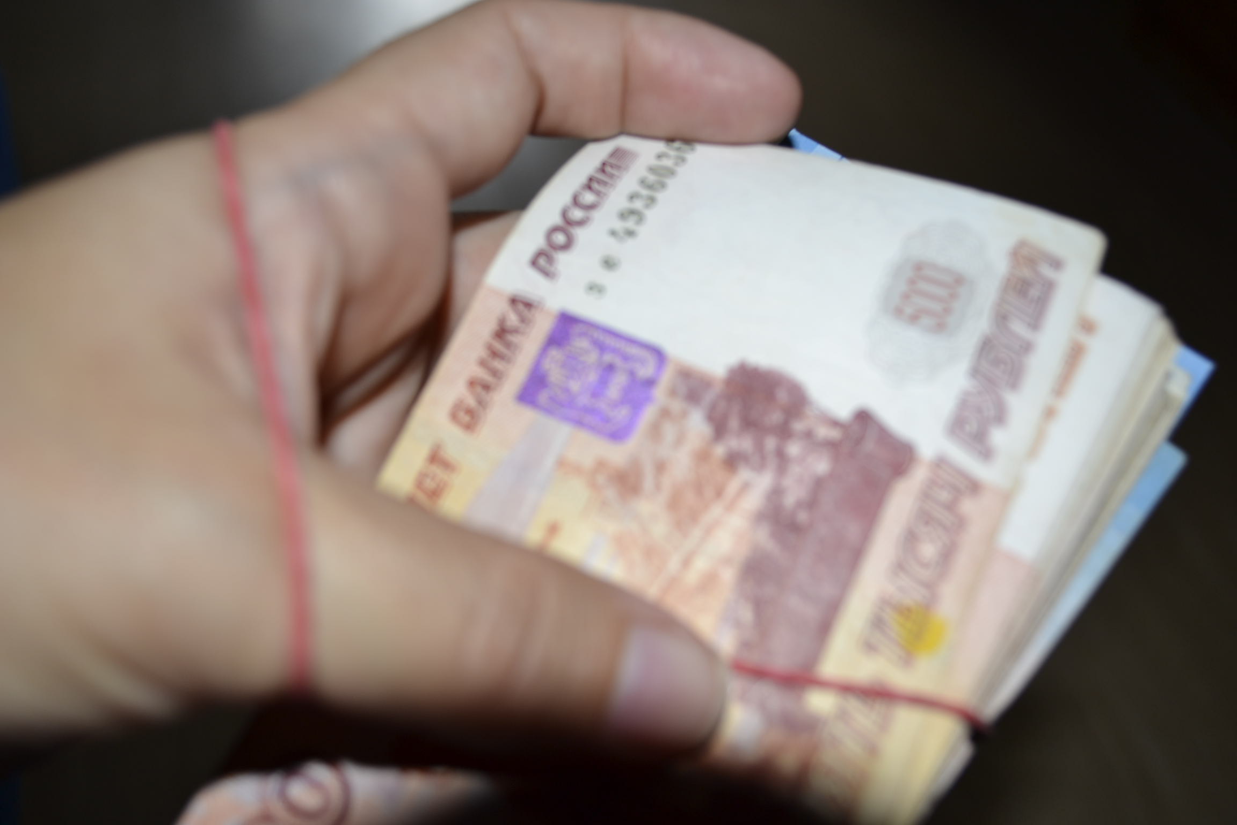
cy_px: 412
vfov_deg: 36.9
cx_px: 618
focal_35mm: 36
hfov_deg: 53.1
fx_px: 1237
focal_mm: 24
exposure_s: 1/60
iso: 125
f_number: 4
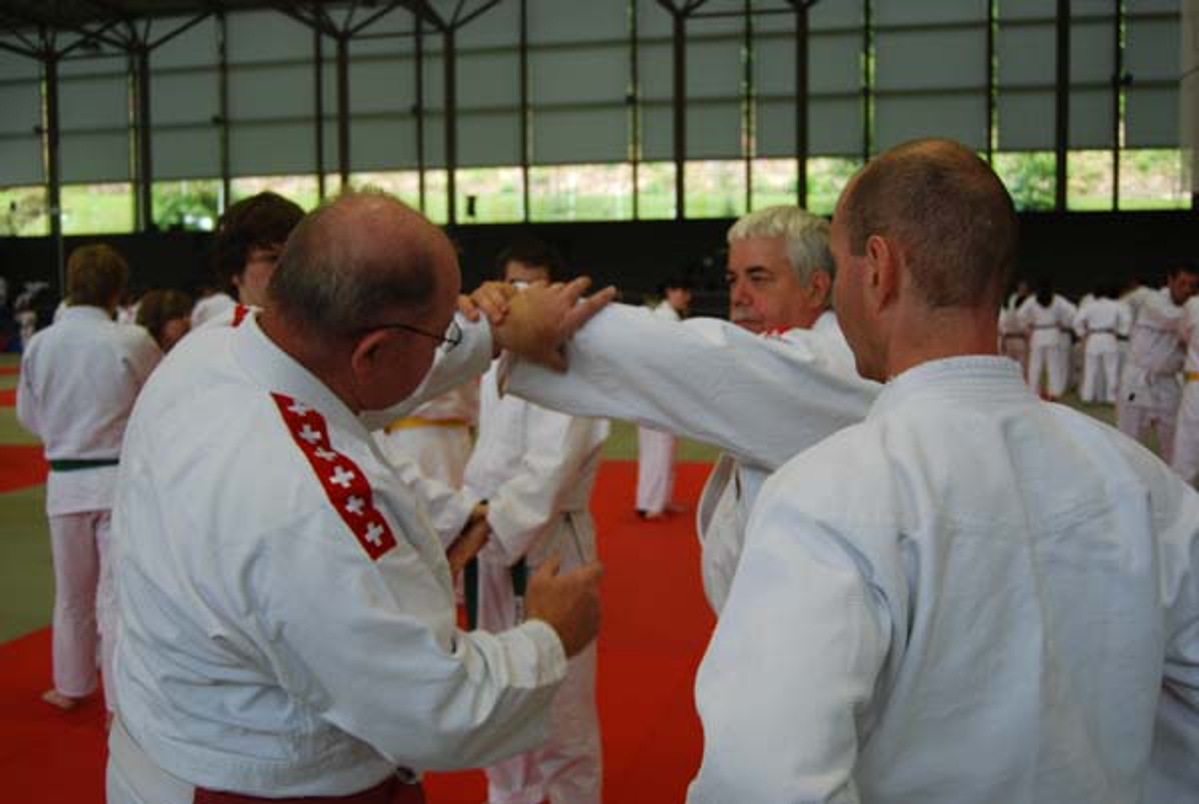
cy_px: 402
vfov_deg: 37.0
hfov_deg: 53.1
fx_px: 1201
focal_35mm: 36
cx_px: 600
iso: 200
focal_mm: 24
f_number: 4
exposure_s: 1/60
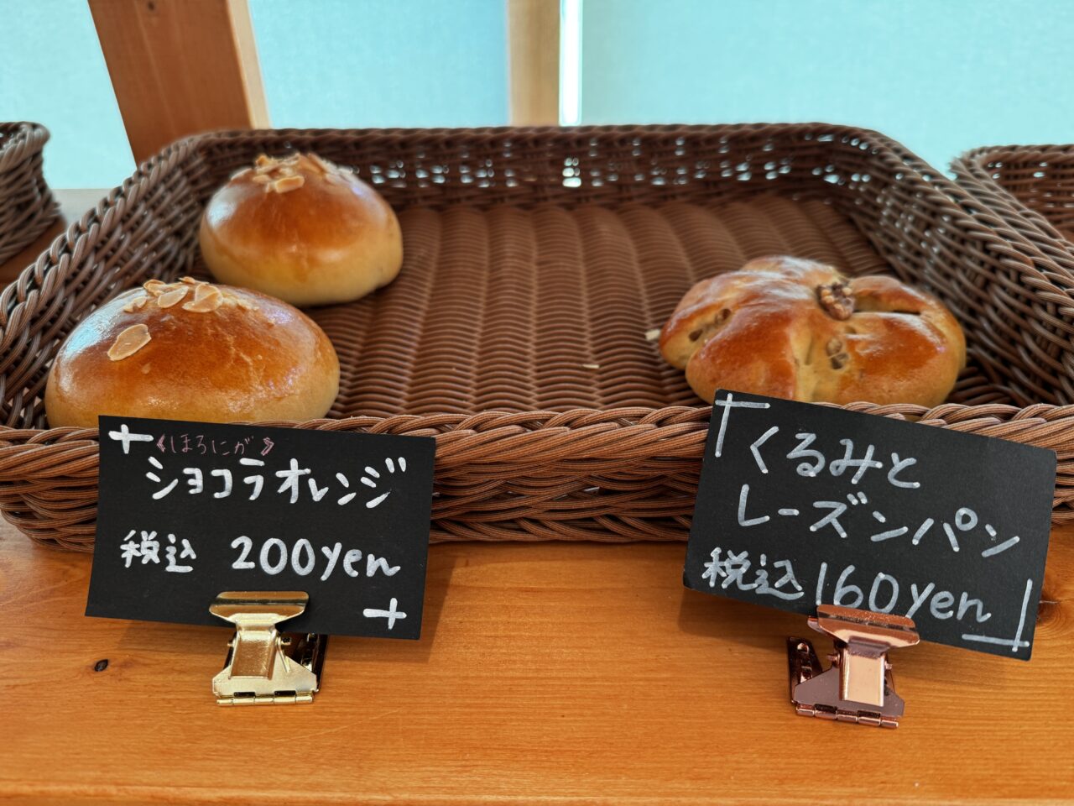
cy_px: 403
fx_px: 745
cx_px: 537
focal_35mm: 24
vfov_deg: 56.8
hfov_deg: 71.6
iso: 125
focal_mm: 6.76
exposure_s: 1/100
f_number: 1.78
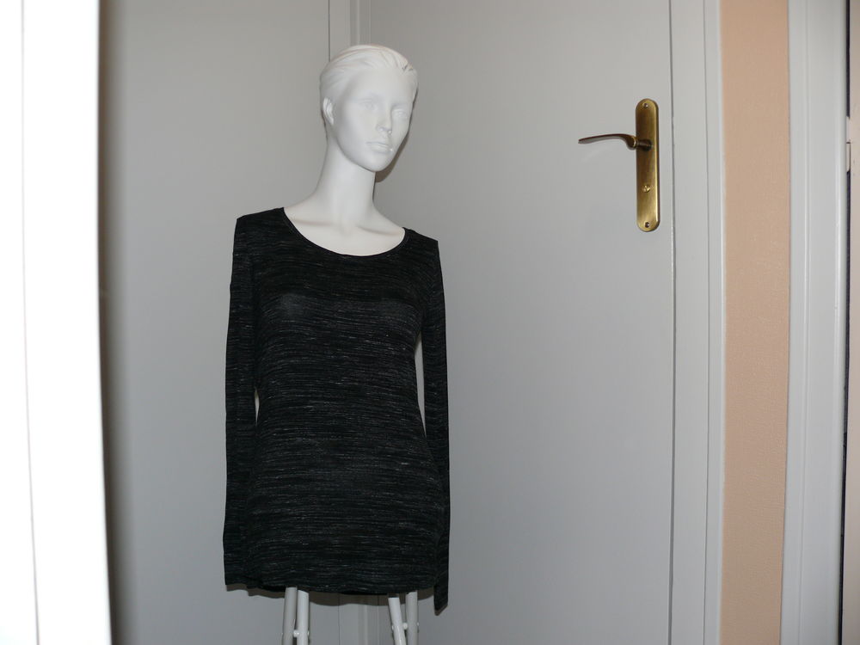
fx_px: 870
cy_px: 322
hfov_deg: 52.6
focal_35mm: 35
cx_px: 430
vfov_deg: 40.7
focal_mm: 7.4
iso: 100
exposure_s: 1/30
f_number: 2.8
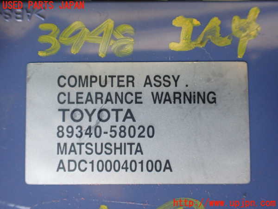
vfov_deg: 46.8
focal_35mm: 30
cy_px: 104
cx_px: 139
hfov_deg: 60.0
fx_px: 241
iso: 640
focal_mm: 5.4
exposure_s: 1/125
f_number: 2.3
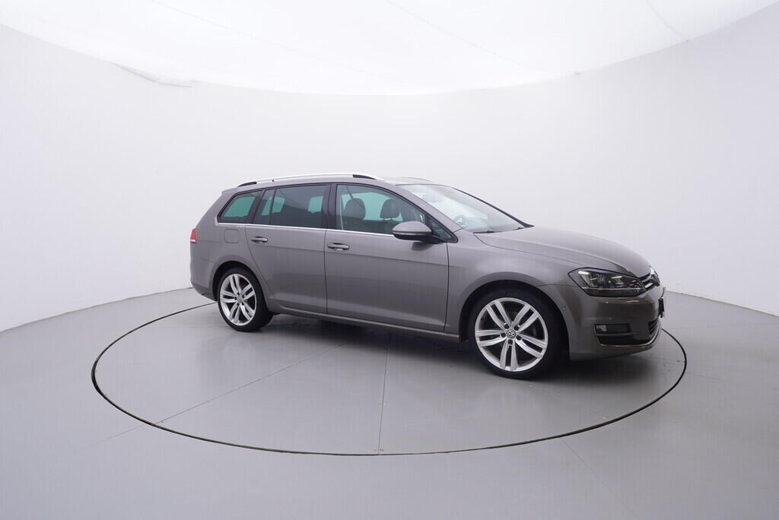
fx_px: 487
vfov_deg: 56.2
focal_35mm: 22
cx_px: 390
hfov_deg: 77.3
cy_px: 260
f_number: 5
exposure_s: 1/80
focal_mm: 15
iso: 200
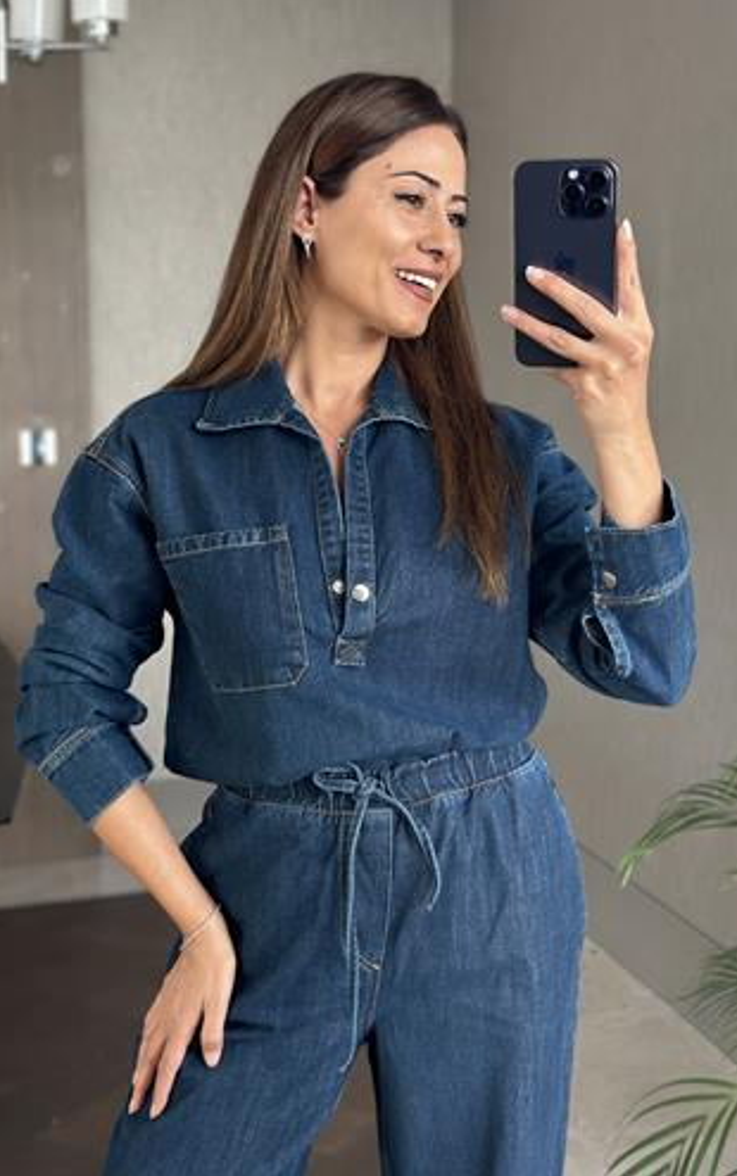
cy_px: 582
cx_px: 352
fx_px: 1669
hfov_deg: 24.9
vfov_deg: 38.8
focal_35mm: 52
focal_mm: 6.86
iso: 125
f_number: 1.78
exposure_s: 1/85
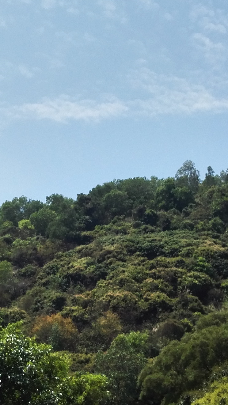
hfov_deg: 15.5
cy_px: 250
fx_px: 838
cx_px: 91
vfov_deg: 27.1
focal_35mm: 78
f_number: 2
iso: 100
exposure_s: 1/3145
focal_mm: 3.8
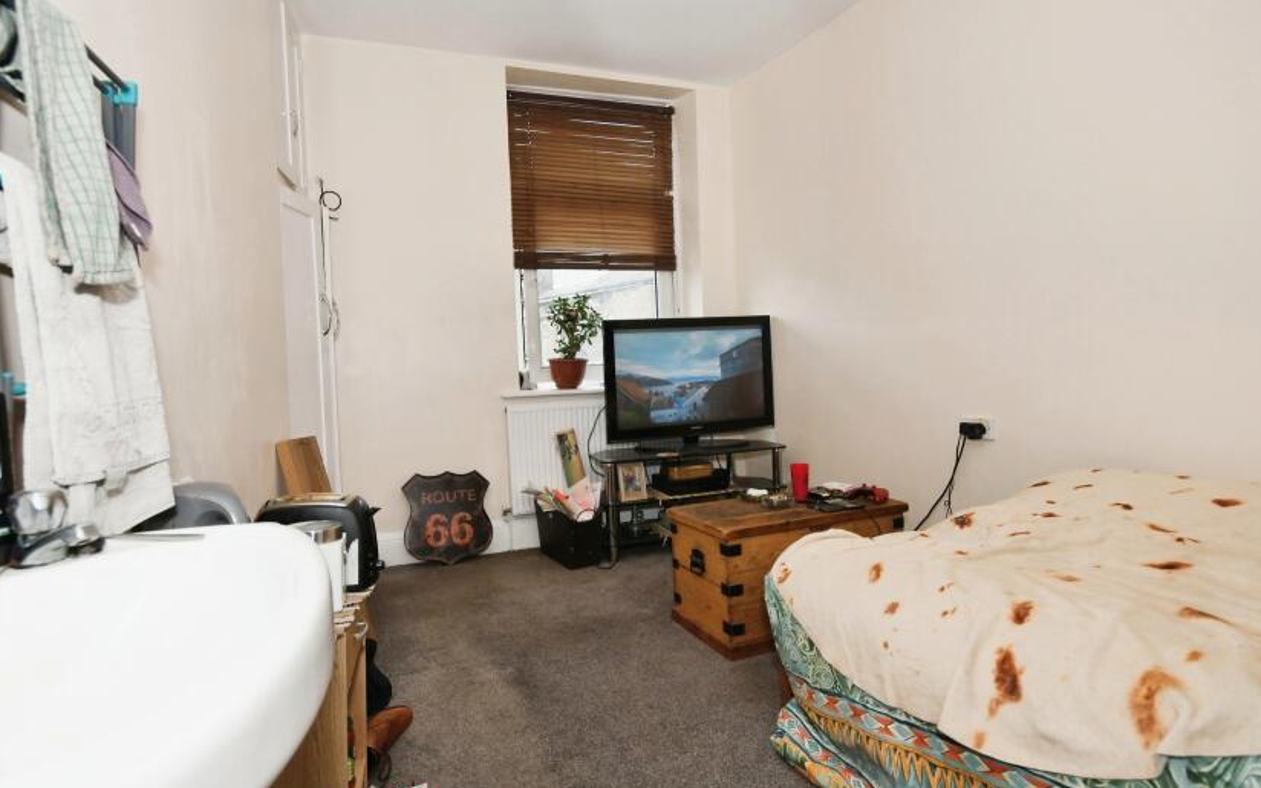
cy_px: 374
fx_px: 653
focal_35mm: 19
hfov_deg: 88.0
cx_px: 611
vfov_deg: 62.2
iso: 400
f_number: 8
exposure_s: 1/60
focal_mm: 10
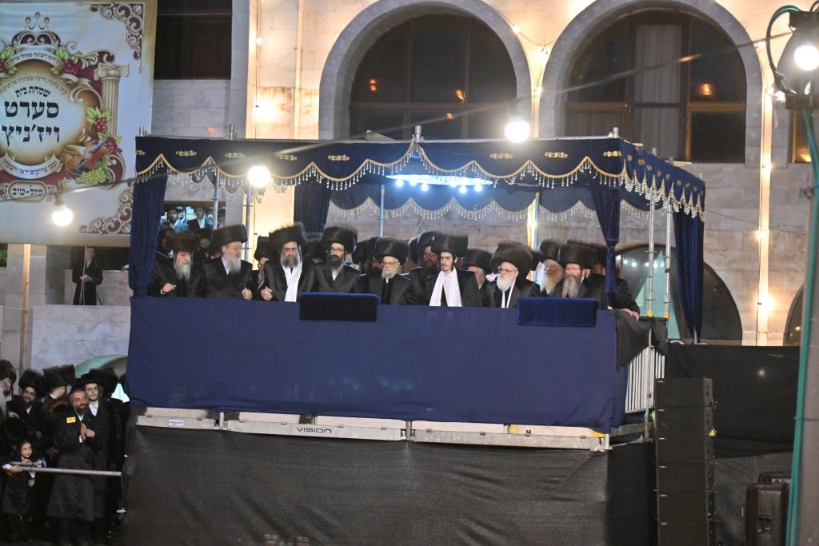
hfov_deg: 23.6
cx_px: 410
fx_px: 1957
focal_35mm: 86
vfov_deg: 15.9
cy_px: 273
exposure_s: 1/160
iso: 2000
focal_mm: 86
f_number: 4
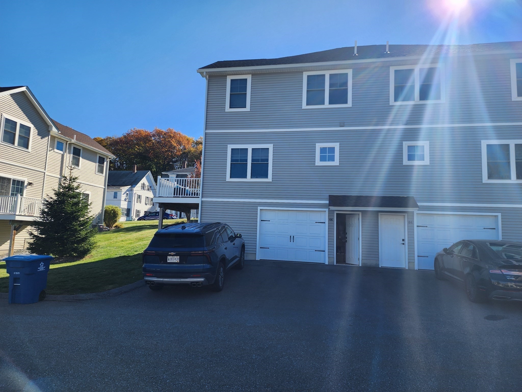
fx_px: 347
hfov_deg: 73.9
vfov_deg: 58.9
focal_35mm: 23
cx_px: 261
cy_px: 196
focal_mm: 6.4
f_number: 1.8
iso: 12
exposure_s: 1/799
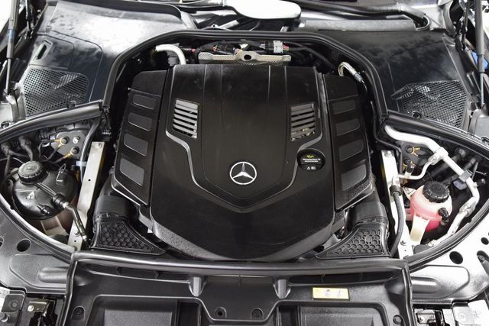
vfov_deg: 36.9
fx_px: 489
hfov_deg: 53.1
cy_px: 163
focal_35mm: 36
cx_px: 244
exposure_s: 1/15
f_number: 4.5
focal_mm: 24
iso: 1600
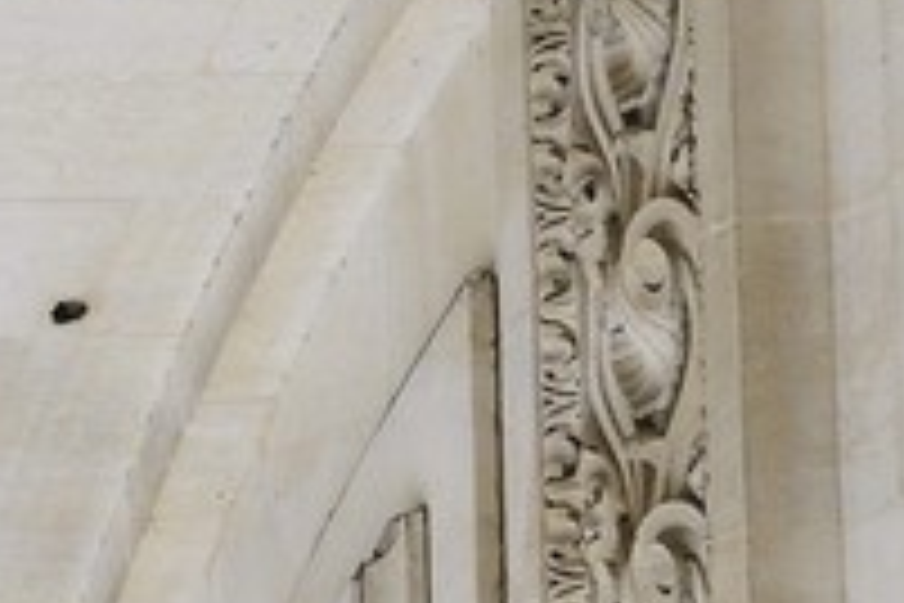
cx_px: -2460
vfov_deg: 4.3
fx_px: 8010
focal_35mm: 319
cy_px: 963
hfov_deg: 5.7
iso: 800
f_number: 7.1
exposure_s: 1/160
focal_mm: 40
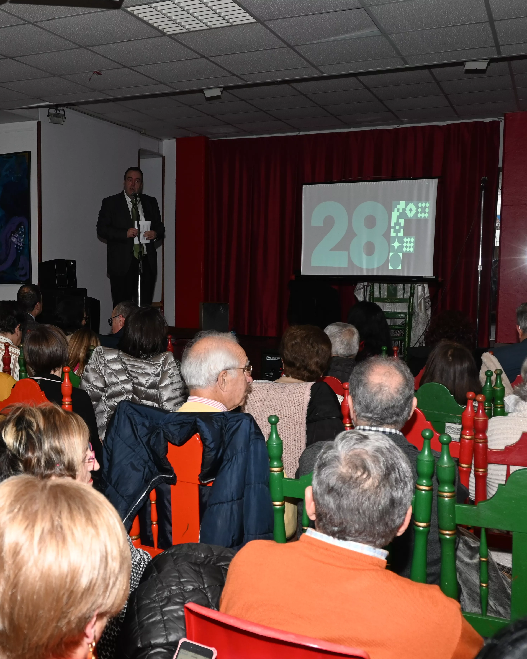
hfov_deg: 35.5
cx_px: 138
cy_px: 330
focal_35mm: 41
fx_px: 806
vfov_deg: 44.4
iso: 400
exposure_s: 1/60
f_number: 5.6
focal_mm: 19.5
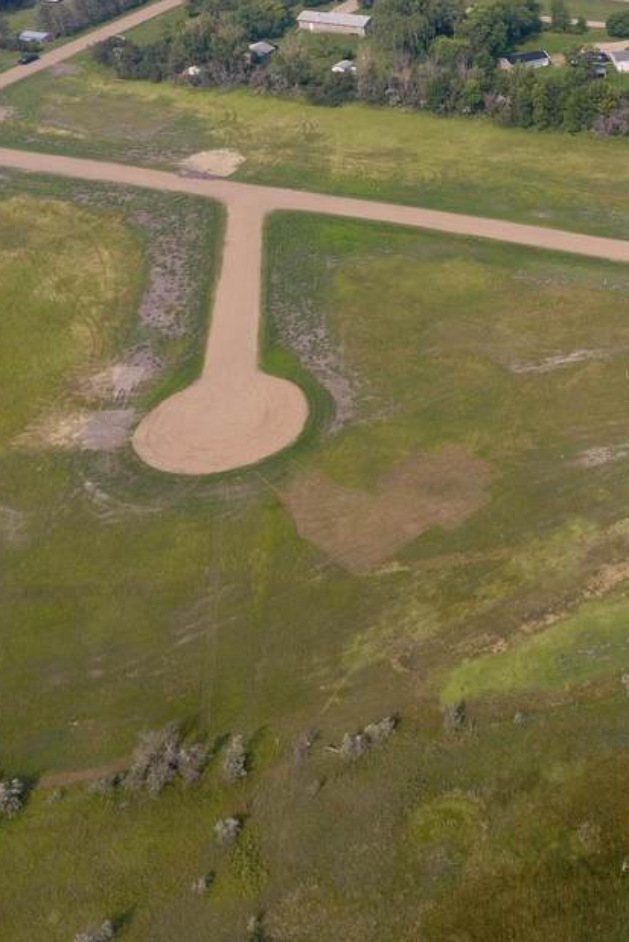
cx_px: 685
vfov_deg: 44.3
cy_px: 266
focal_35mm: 43
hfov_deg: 28.5
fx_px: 1126
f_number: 2.8
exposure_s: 1/713
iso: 100
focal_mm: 3.61
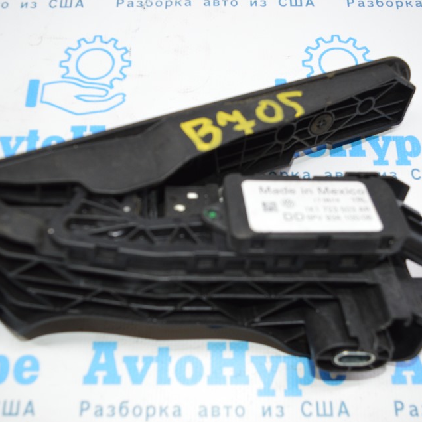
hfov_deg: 40.9
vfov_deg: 40.9
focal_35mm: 41
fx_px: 565
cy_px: 222
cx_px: 200
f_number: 4
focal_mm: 20
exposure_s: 1/60
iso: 400
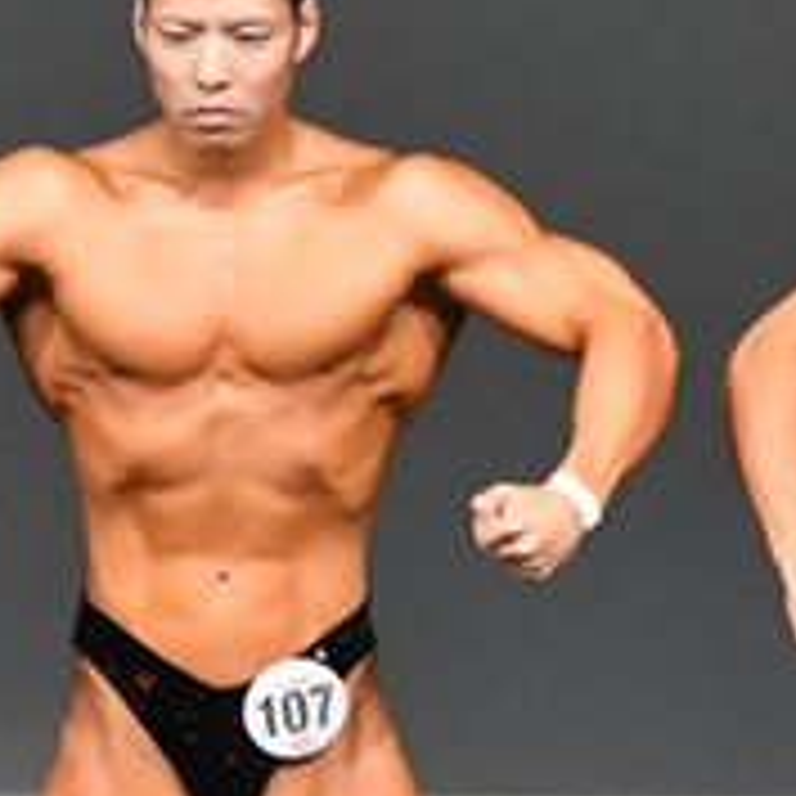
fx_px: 30439
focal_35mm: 1170
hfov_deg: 1.5
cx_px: 322
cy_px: 756
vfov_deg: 1.5
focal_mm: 210
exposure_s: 1/400
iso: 5000
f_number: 5.6
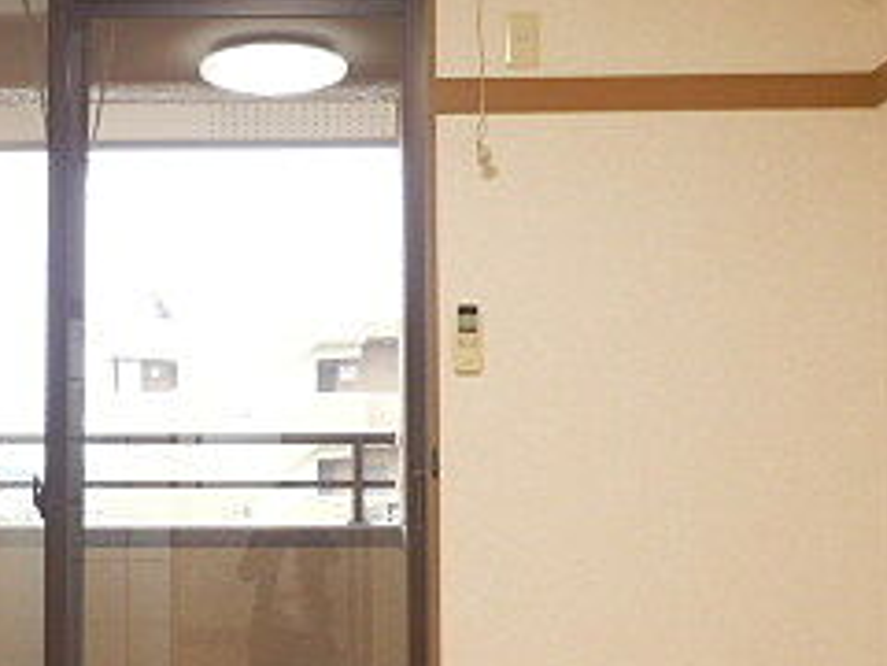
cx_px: 192
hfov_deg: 29.6
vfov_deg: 22.9
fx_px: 1640
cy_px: 407
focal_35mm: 64
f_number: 3
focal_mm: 4.2
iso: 320
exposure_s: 1/30
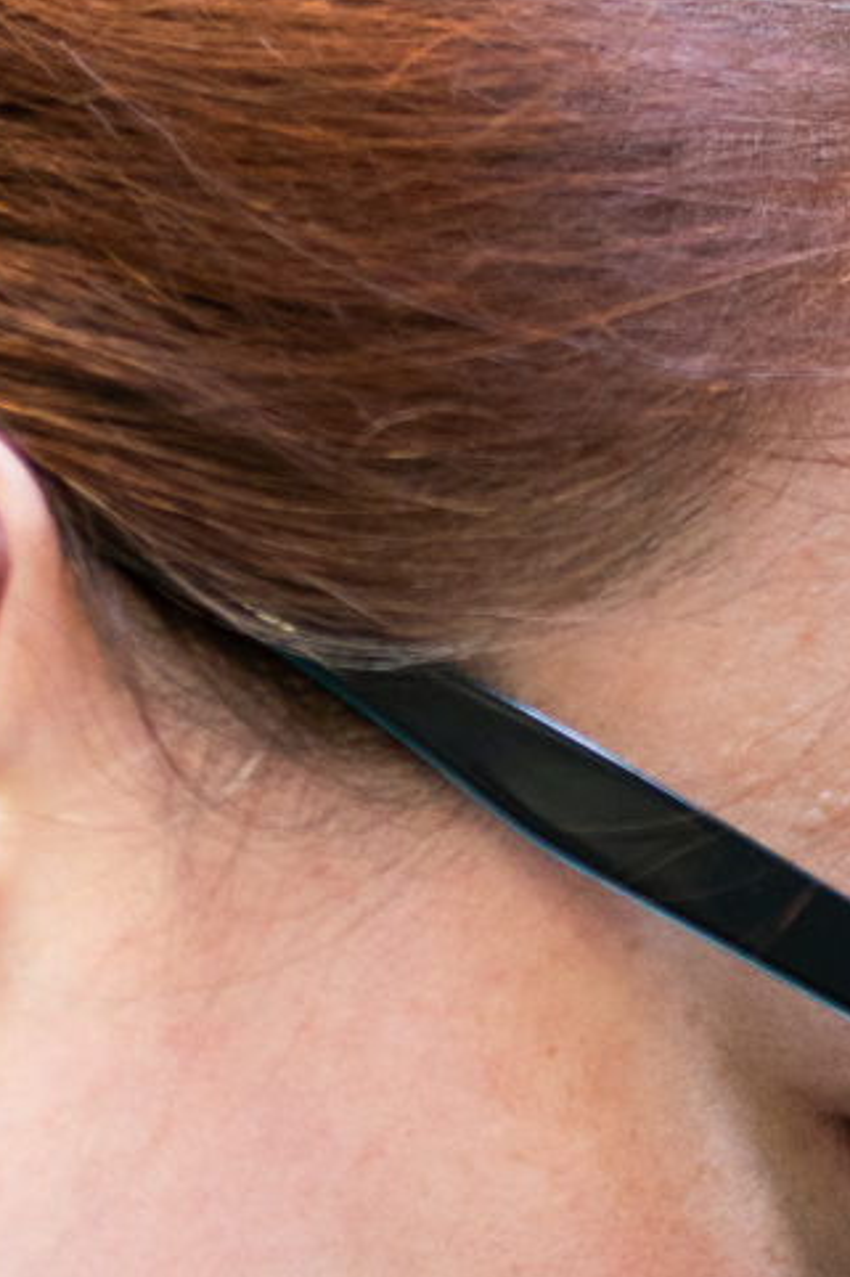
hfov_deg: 7.3
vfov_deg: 10.4
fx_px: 6592
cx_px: 1252
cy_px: 2316
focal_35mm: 186
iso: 800
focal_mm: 35
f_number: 1.8
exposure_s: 1/160
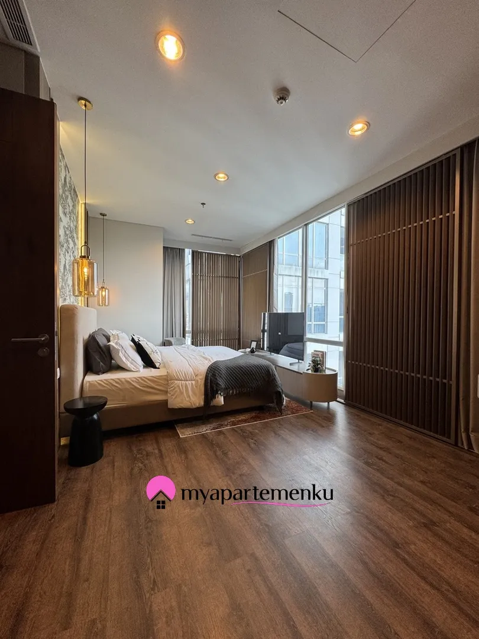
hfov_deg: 85.7
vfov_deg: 102.1
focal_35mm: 14
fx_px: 258
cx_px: 240
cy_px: 320
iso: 100
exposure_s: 1/100
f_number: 2.2
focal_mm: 2.22
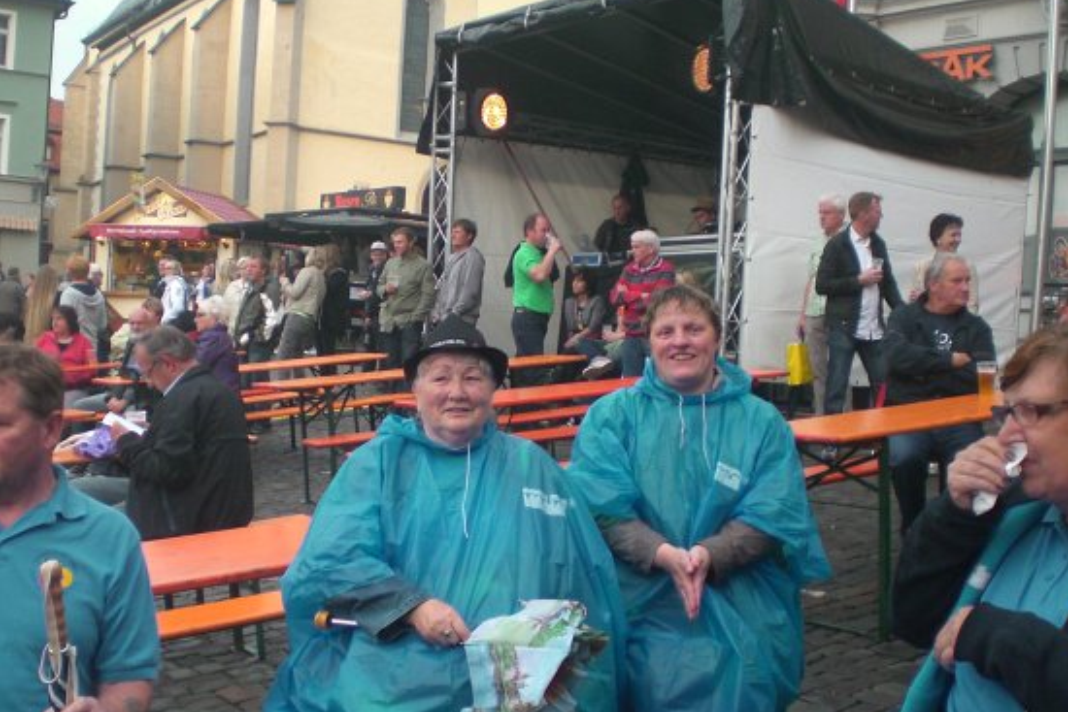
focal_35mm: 46
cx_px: 495
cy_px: 438
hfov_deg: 42.7
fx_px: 1365
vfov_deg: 29.2
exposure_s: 1/160
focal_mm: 6.3
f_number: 3.1
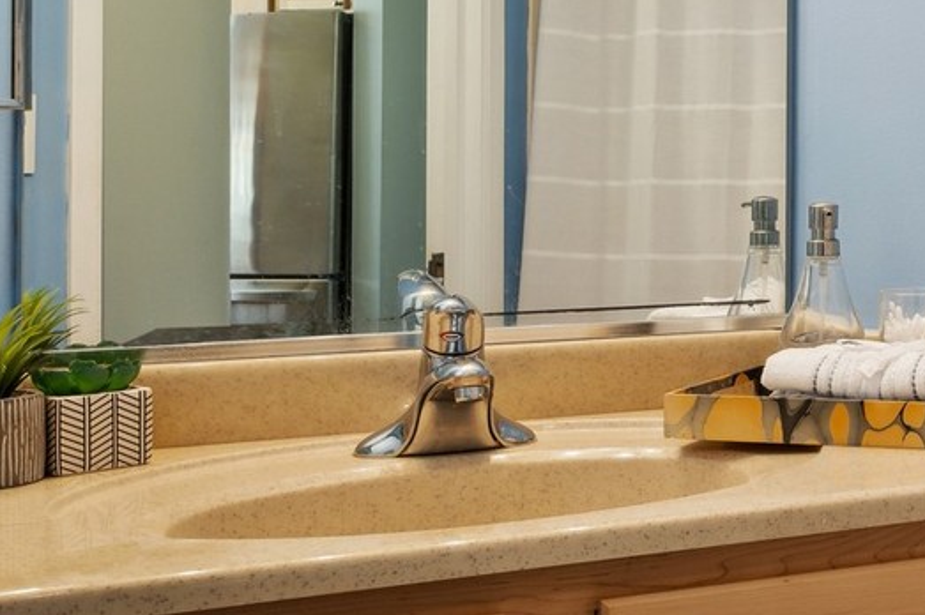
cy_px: 156
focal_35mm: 62
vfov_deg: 21.7
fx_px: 1592
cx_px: 1249
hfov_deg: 26.6
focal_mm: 20
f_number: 9.5
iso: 200
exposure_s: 1/6
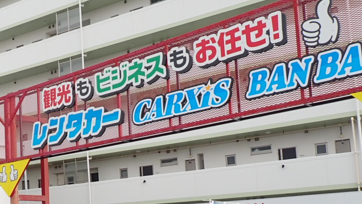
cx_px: 75
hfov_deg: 36.6
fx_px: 528
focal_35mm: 55
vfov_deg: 21.2
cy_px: 194
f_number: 2.8
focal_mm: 4.5
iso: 100
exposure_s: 1/250
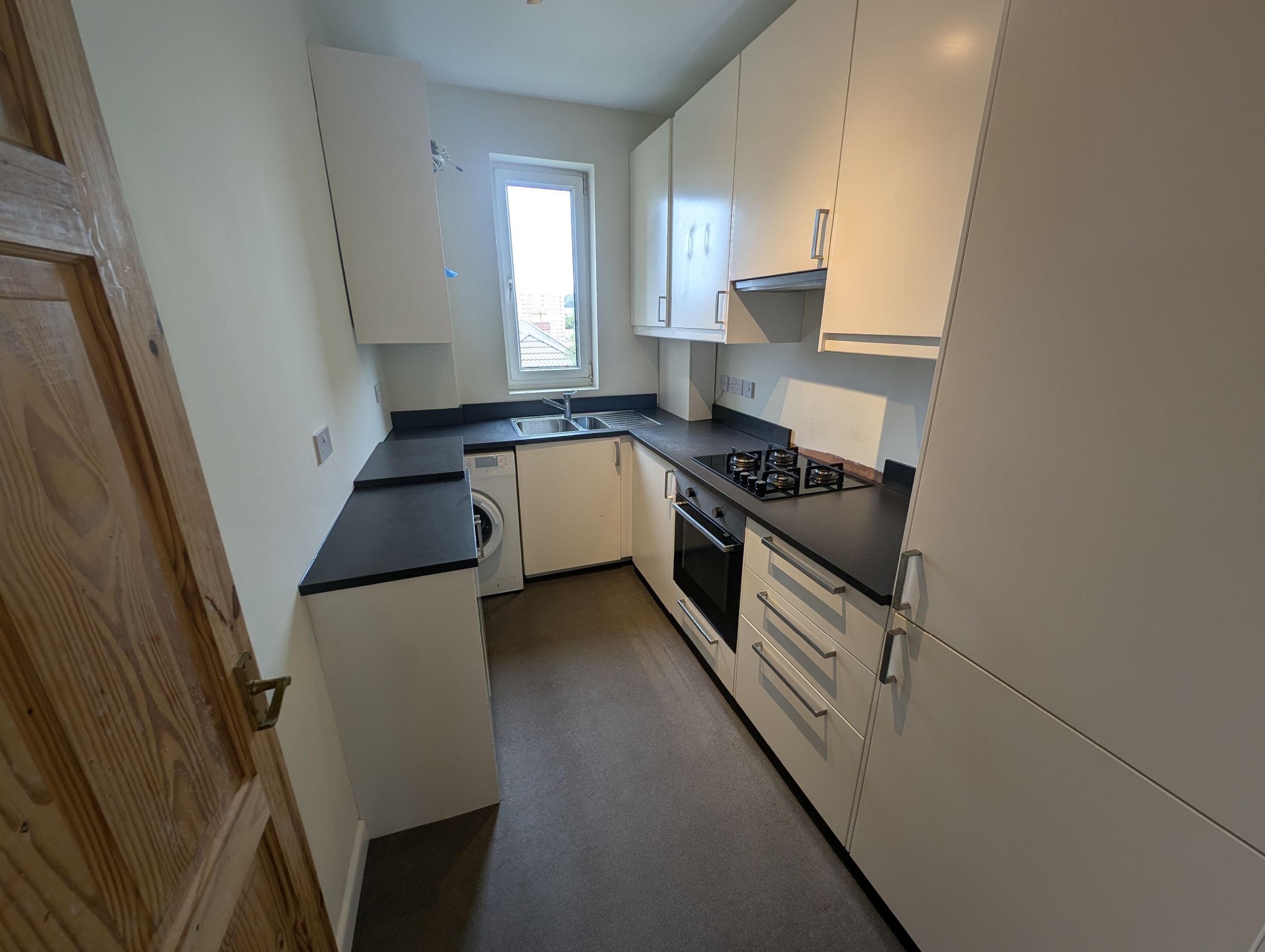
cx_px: 632
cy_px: 476
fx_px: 439
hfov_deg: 110.5
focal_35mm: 12
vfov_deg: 94.6
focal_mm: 2.23
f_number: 1.95
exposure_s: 1/43.5
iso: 57
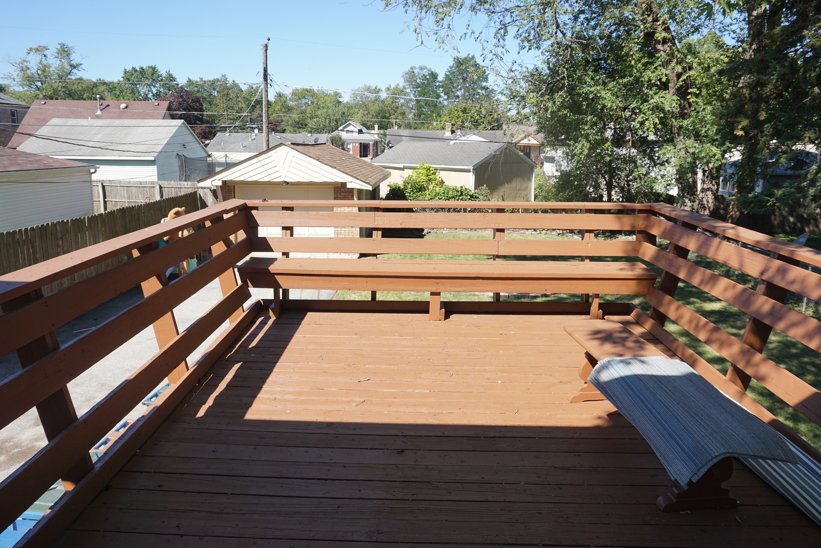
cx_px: 410
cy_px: 274
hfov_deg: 70.4
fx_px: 581
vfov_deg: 50.4
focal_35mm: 26
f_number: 7.1
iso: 100
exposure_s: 1/160
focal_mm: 17
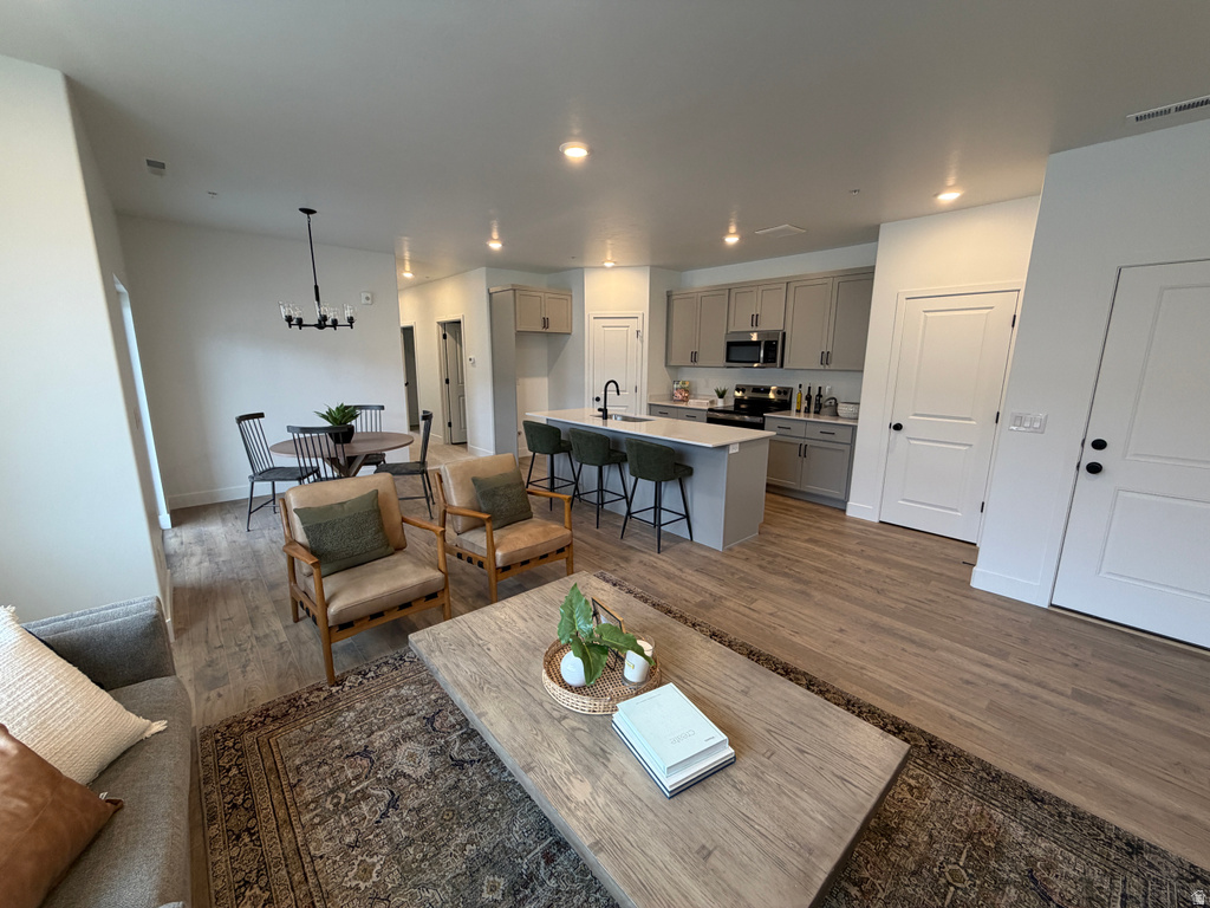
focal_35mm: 14
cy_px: 454
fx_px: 489
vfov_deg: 85.7
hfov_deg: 102.1
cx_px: 605
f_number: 2.2
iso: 160
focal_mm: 2.22
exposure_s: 1/120
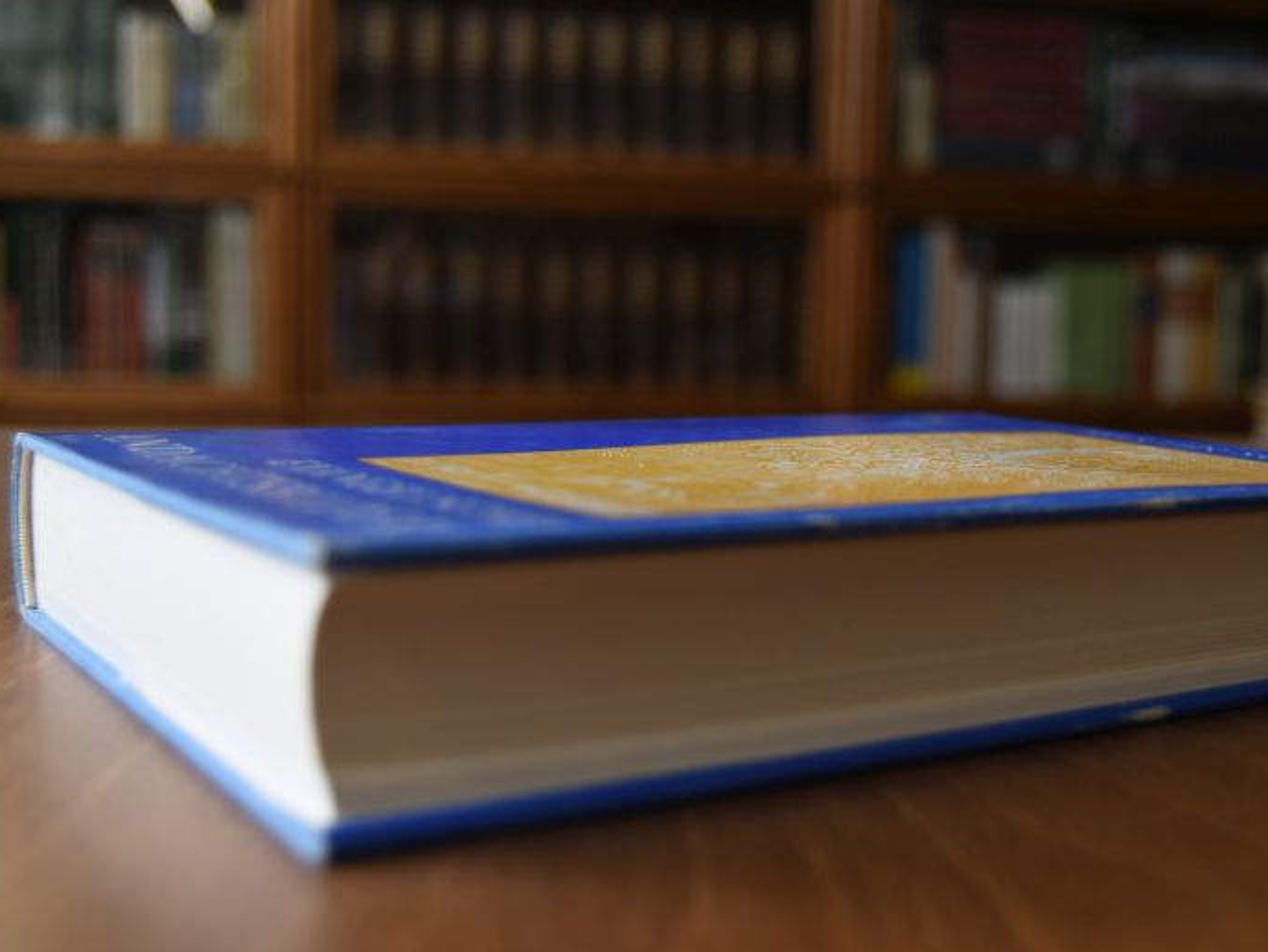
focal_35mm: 49
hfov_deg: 38.6
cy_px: 508
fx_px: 1795
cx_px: 802
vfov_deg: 29.7
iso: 100
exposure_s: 1/40
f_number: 4
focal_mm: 26
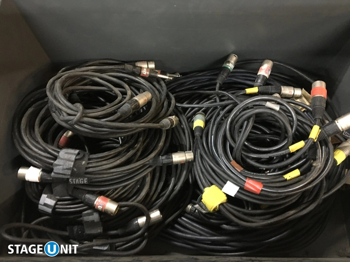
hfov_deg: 61.7
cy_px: 131
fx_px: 293
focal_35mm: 29
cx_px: 175
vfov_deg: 48.2
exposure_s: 1/17
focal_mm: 4.15
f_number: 2.2
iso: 400
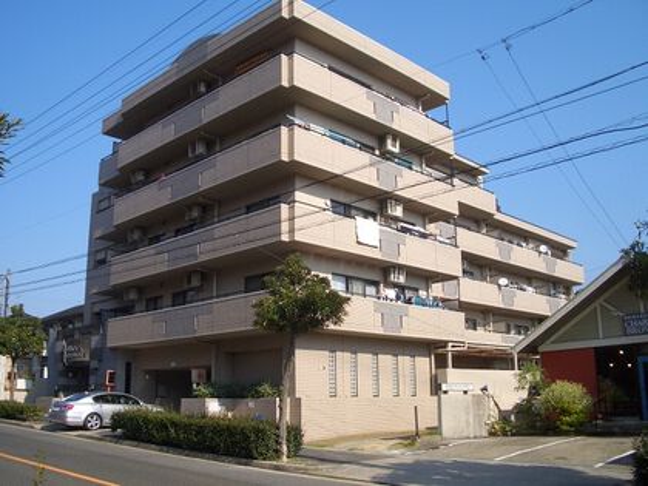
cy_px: 243
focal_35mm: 35
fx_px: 655
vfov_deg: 40.7
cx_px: 324
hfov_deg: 52.6
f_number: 4.3
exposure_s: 1/400
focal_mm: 5.8
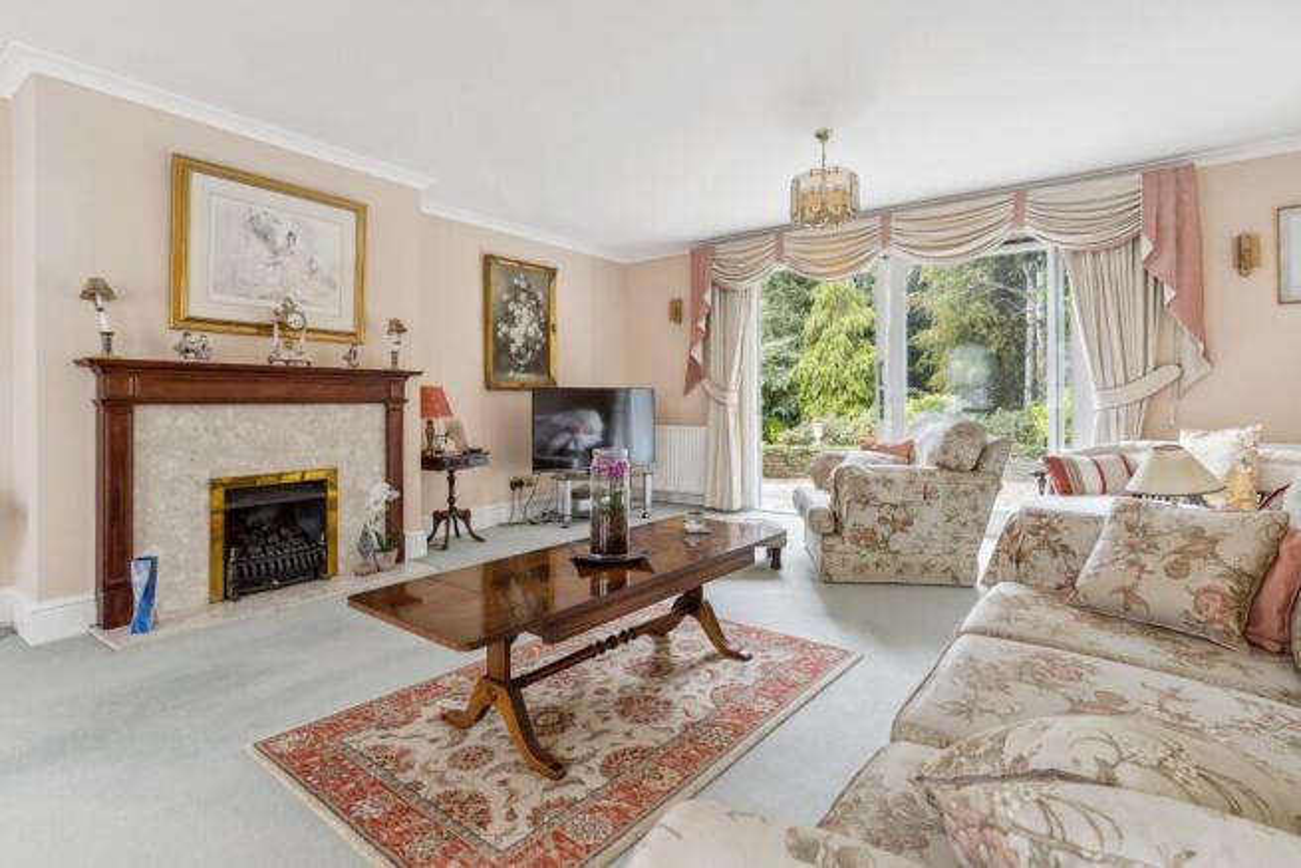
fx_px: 614
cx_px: 650
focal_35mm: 17
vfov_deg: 70.5
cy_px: 434
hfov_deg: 93.3
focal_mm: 17
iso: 500
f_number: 9
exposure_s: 1
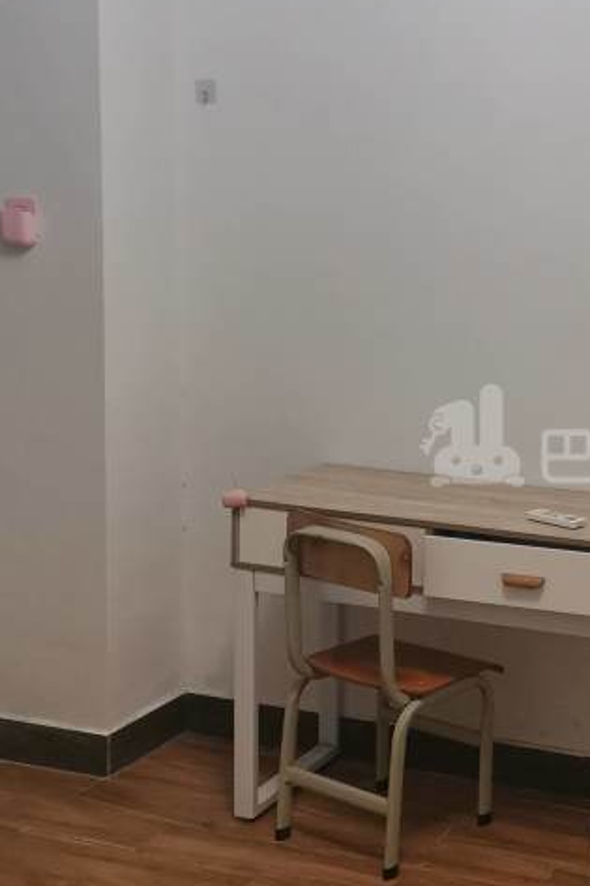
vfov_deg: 32.9
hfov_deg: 21.6
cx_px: 569
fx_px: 1501
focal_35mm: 61
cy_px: 437
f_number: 1.8
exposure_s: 1/100
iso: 200
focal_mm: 4.75
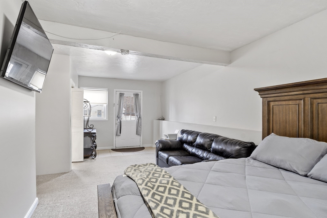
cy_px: 109
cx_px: 164
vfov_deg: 67.4
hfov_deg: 90.0
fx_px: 164
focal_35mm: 18
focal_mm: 12
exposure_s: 1.6
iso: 400
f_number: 8
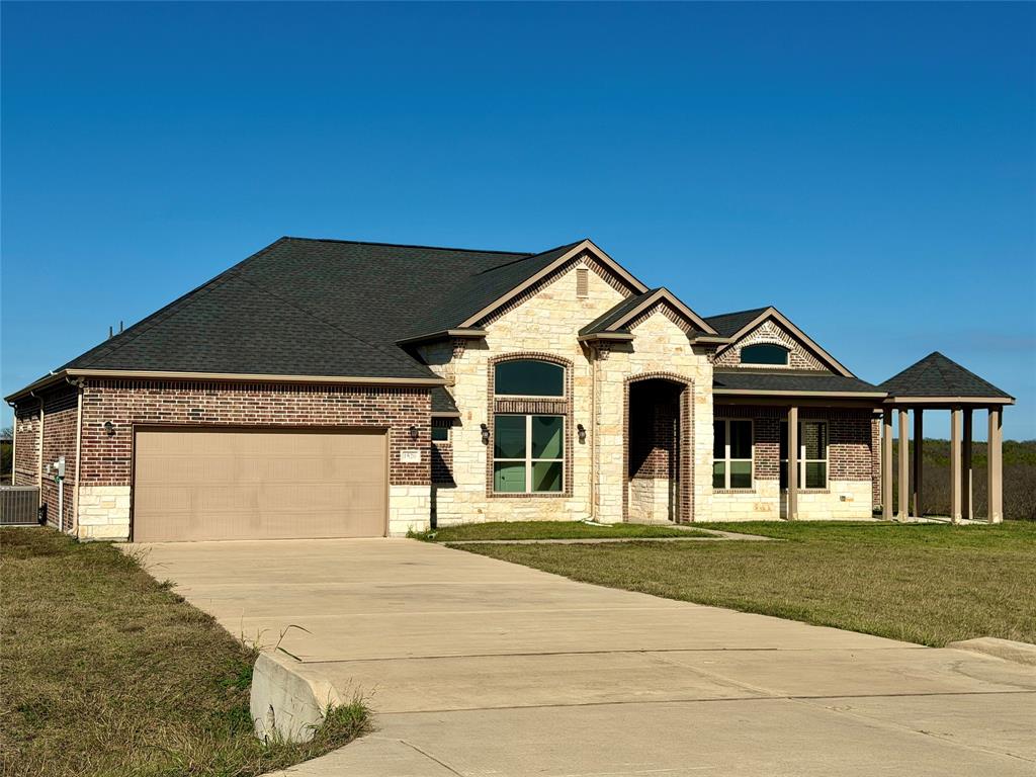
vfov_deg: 30.3
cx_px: 518
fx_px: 1437
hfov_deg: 39.7
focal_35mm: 48
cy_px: 388
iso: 80
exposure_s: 1/20408
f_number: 1.78
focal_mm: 6.76
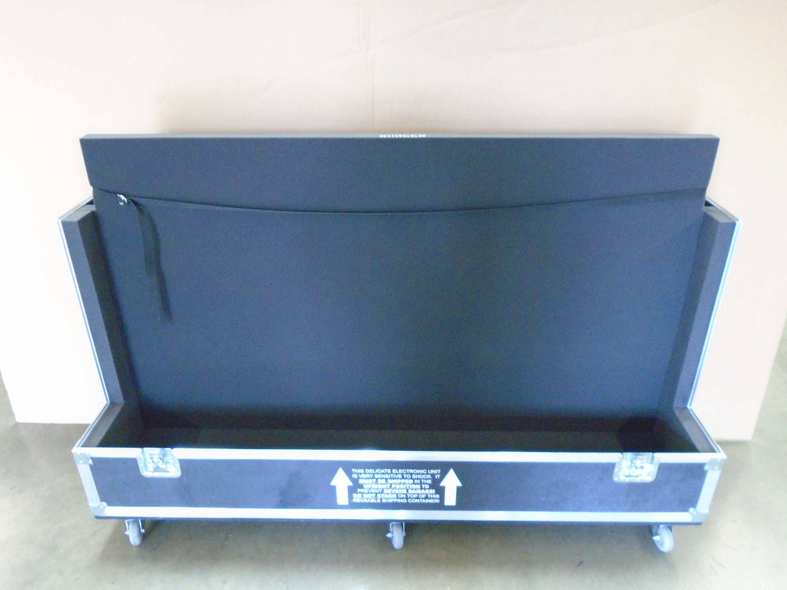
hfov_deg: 67.3
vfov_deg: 53.1
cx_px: 394
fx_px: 591
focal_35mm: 26
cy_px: 295
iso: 800
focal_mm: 4.6
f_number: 3.2
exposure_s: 1/25
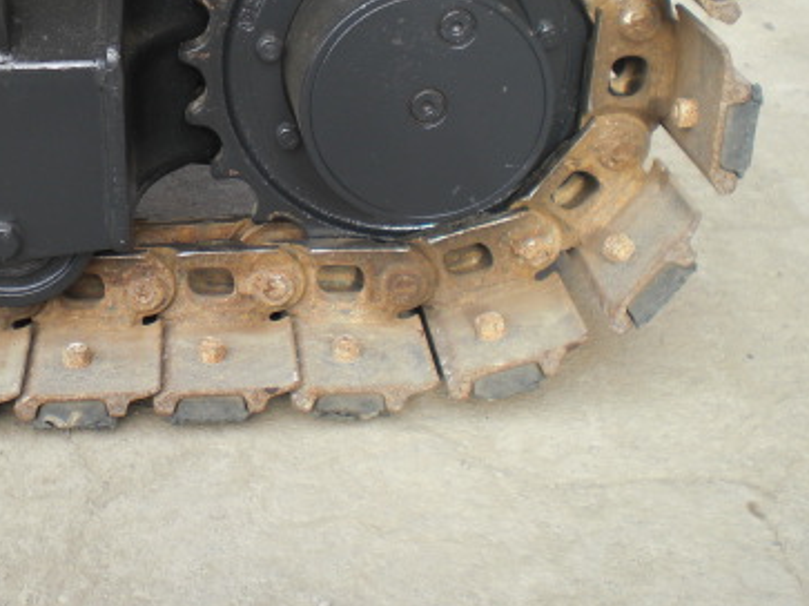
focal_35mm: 67
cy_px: 131
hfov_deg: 28.2
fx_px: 1565
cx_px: 136
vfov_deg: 21.7
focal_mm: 6.3
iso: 64
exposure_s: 1/100
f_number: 3.1
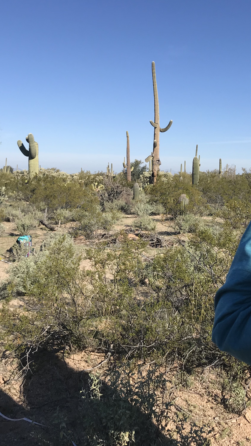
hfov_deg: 29.0
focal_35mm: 41
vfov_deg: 49.4
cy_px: 223
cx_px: 135
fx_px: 485
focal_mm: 3.99
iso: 20
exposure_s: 1/2457
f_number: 1.8
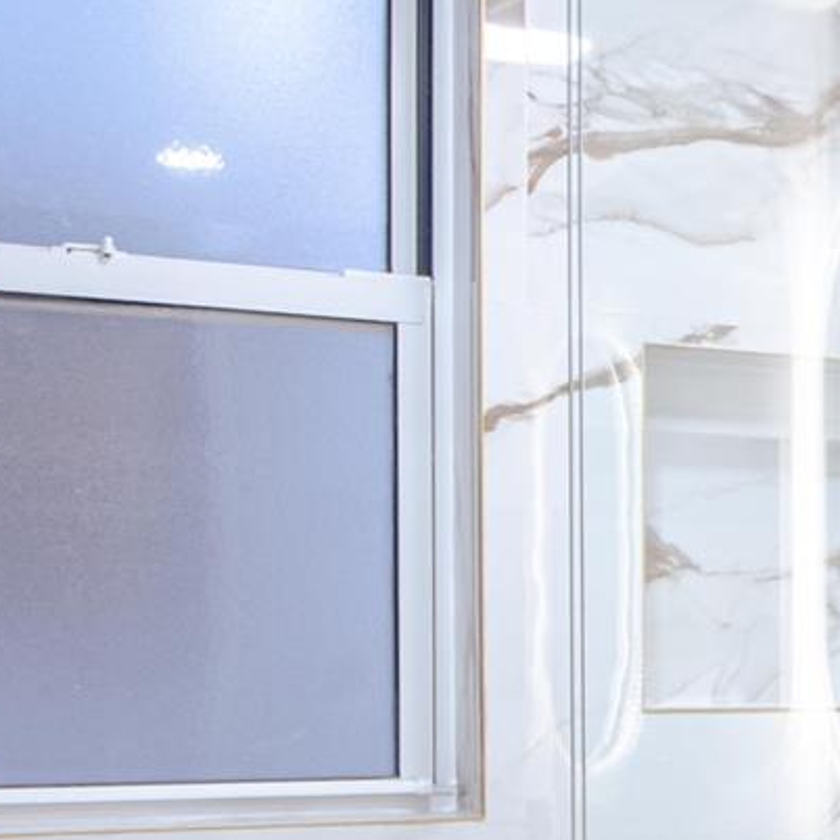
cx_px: 1408
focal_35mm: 78
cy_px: 956
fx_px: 2141
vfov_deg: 21.0
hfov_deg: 18.5
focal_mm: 18
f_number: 22
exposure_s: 1/1.25
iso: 500
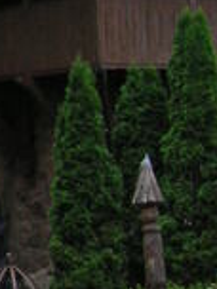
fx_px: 1630
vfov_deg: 10.1
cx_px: -308
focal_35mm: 195
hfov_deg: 7.2
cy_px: 146
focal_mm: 6.1
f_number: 2.8
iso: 50
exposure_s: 1/350
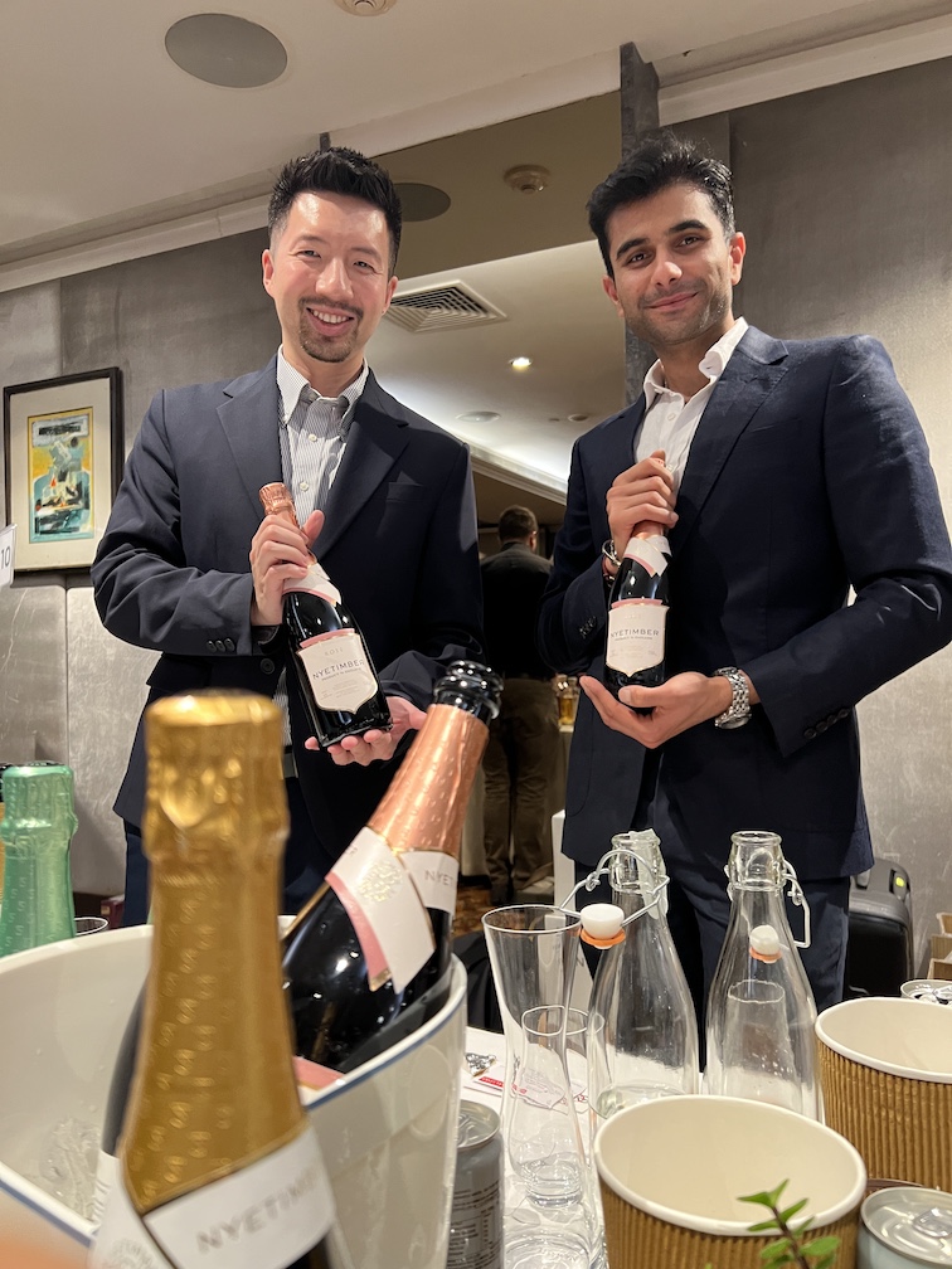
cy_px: 634
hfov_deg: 53.1
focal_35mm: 26
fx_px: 953
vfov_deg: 67.3
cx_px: 476
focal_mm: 5.7
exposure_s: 1/50
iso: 250
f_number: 1.5
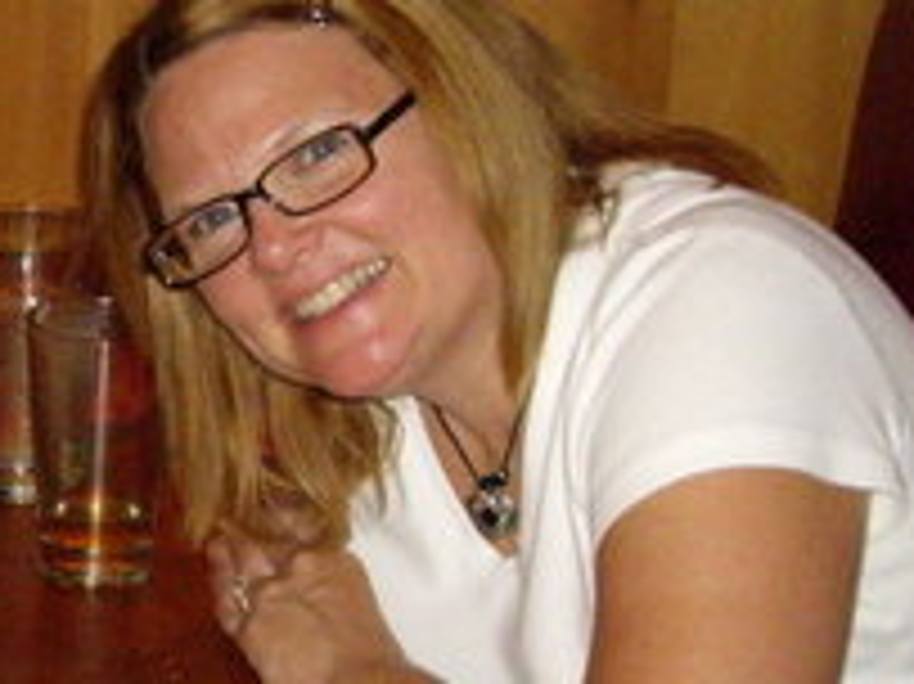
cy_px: 324
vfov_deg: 12.3
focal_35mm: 120
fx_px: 3167
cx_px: -171
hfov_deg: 15.8
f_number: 2.7
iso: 400
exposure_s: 1/40
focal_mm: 6.2
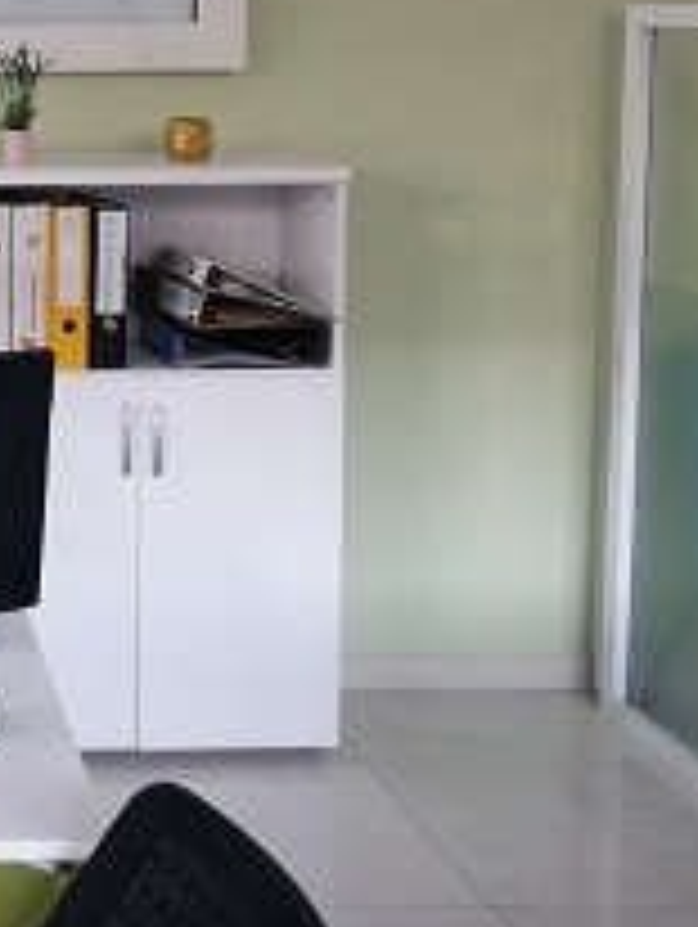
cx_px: -279
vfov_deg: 28.2
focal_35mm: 67
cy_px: 148
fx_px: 1798
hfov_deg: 19.7
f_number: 1.8
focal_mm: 3.95
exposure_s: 1/20
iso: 640
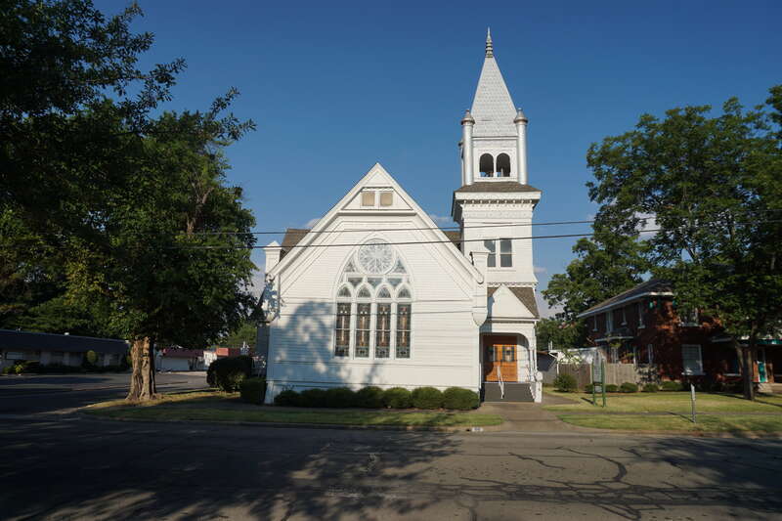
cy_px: 260
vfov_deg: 53.1
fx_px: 521
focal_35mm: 24
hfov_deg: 73.8
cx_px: 391
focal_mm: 16
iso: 100
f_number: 9
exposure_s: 1/320
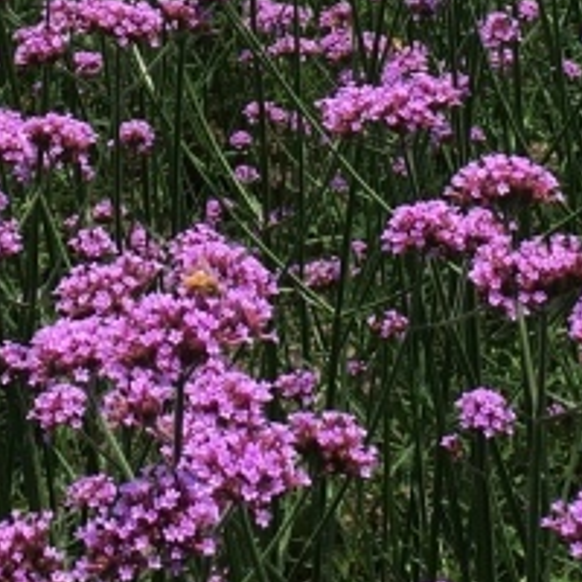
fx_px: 2492
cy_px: -192
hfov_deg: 13.3
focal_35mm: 131
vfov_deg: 12.8
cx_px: 271
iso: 32
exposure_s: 1/1953
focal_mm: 4.15
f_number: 2.2
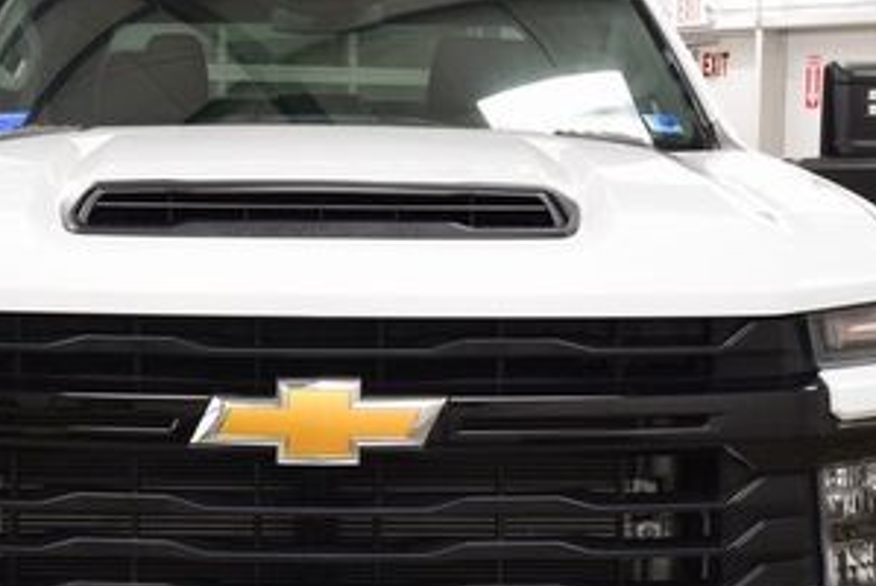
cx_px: 325
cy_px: 482
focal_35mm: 77
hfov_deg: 26.2
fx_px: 1875
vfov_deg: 17.6
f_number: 7.1
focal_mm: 24
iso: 720
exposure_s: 1/30
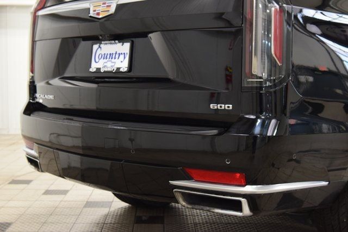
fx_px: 522
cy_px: 116
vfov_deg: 25.1
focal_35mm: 54
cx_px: 174
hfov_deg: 36.9
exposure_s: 1/15
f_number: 6.3
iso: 1000
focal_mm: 36
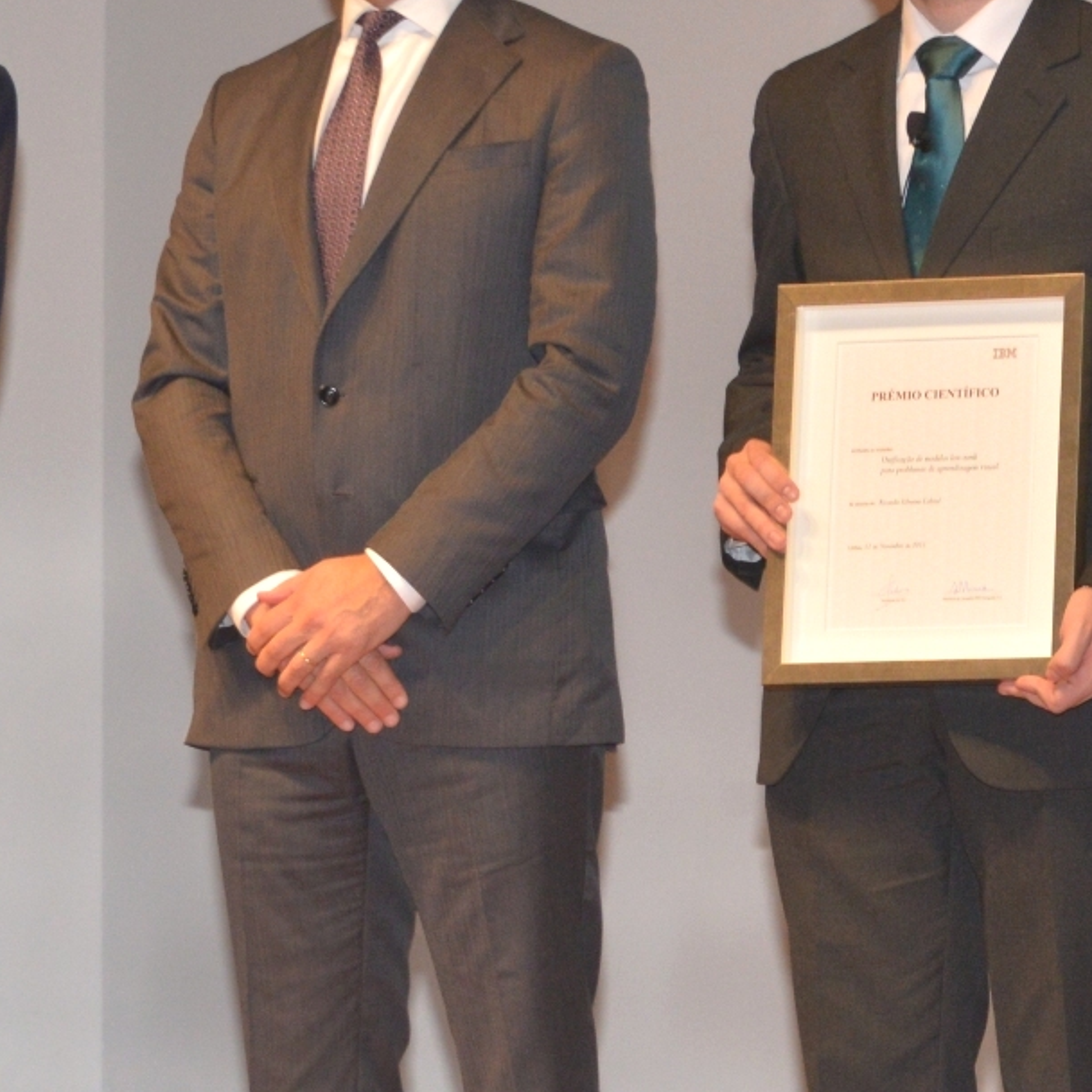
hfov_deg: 8.0
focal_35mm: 219
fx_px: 7816
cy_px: 439
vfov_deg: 8.0
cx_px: 1089
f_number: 8
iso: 1600
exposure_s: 1/30
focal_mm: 62
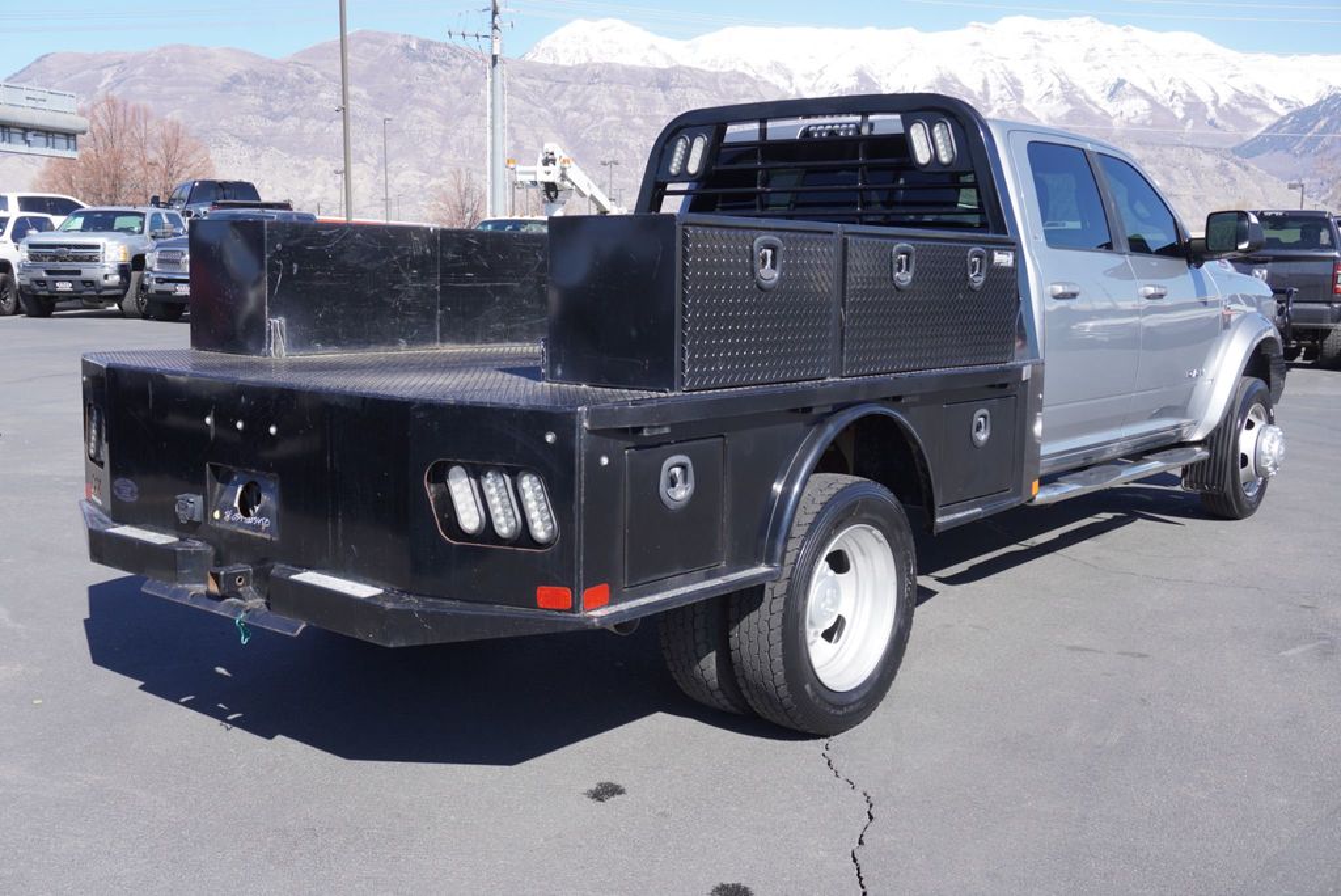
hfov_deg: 51.3
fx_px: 1398
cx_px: 670
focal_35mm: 38
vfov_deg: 35.5
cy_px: 448
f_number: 7.1
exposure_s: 1/160
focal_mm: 25
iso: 100
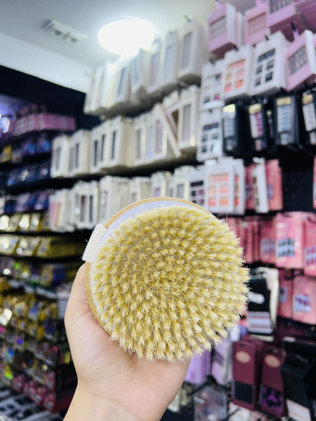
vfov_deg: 67.3
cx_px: 158
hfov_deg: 53.1
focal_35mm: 26
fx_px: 316
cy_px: 210
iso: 32
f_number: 1.5
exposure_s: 1/118
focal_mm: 5.7
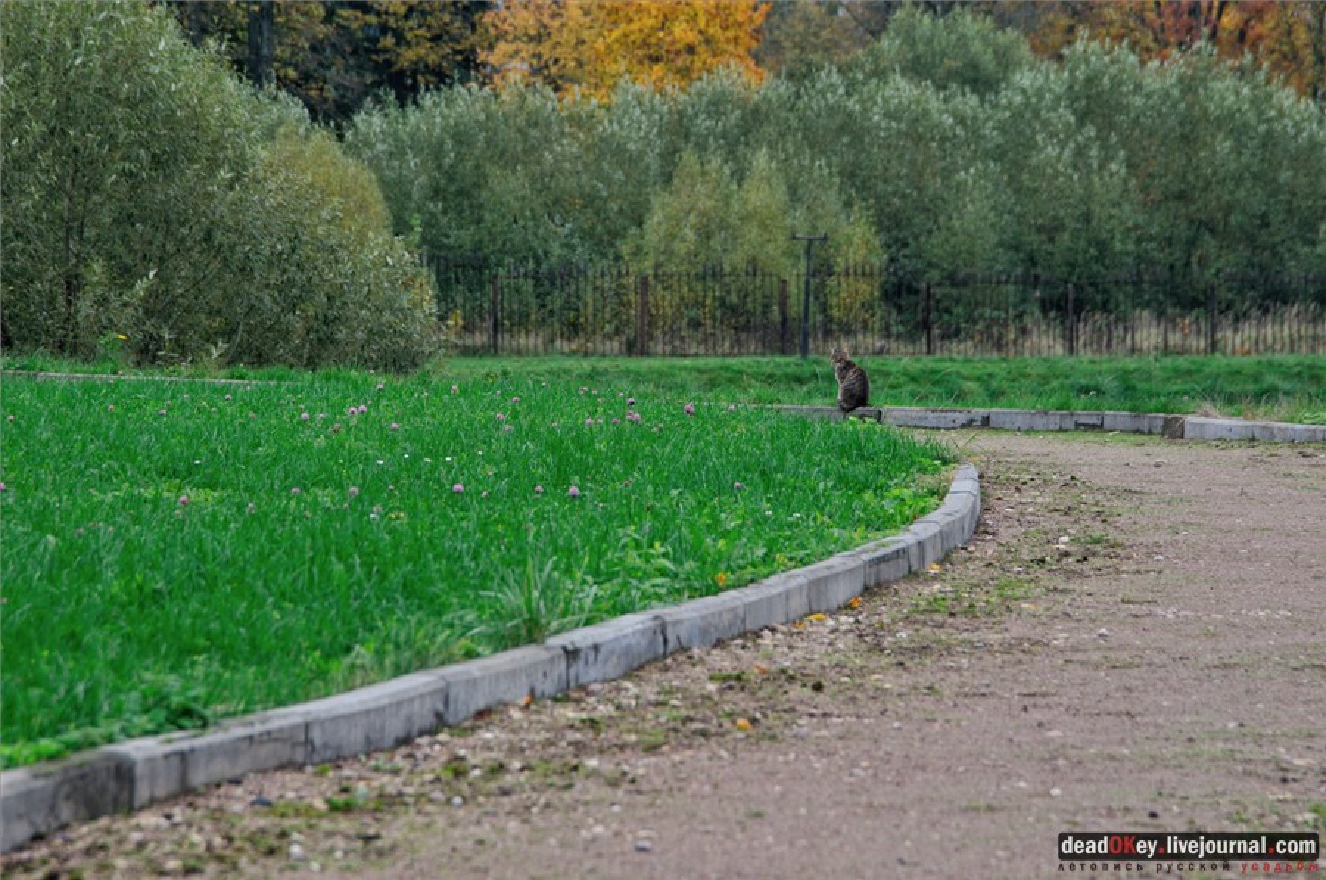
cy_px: 440
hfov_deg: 11.4
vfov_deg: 7.6
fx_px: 6619
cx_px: 663
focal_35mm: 180
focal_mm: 120
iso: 250
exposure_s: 1/200
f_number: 8
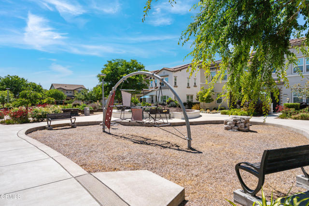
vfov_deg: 59.5
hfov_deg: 81.2
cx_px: 154
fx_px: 180
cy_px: 103
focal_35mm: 21
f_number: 8
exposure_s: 1/2500
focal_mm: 21
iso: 400
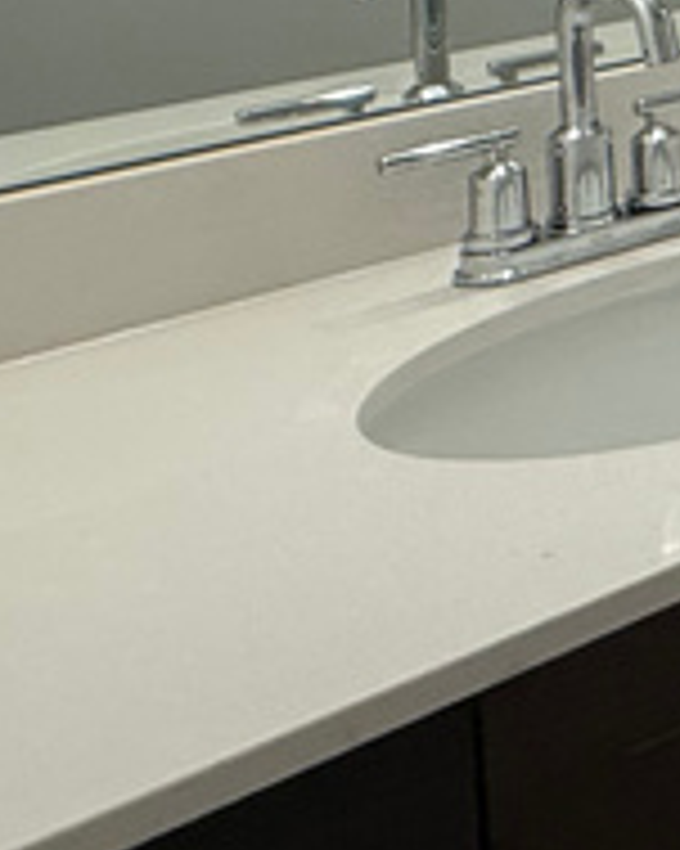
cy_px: -265
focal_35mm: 74
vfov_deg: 22.8
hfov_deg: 12.4
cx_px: 1896
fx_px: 1863
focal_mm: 2.22
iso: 80
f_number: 2.2
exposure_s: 1/120
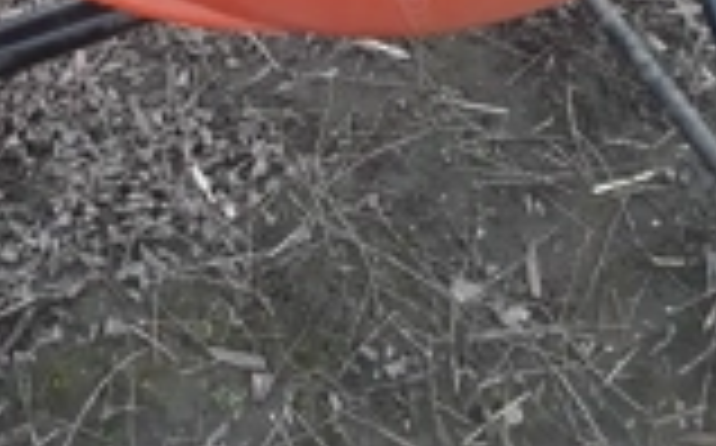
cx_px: 275
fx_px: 1403
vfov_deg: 15.3
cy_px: -387
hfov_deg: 28.5
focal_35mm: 72
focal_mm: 3.71
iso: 160
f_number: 1.7
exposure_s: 1/25
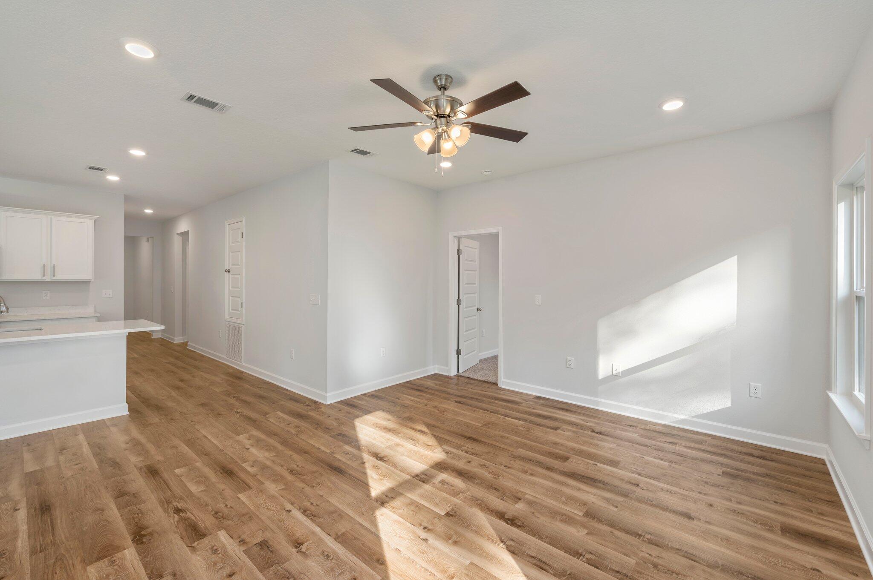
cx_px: 436
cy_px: 290
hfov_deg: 100.4
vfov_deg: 77.2
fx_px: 363
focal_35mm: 15
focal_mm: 15
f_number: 9
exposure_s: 1/30
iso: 320
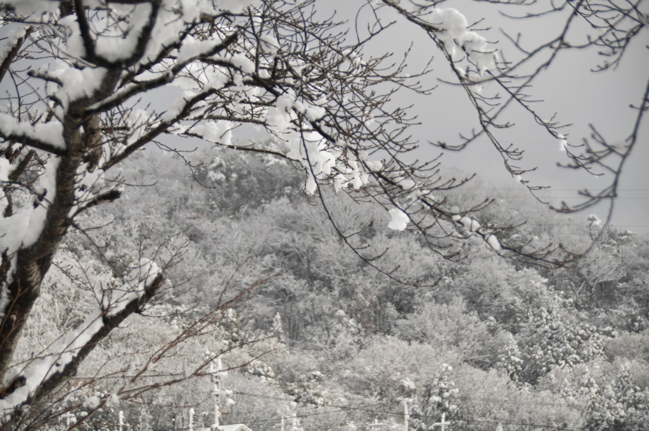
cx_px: 324
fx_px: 2701
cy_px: 216
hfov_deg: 13.7
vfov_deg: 9.1
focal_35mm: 150
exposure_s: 1/800
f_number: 7.1
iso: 200
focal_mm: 100
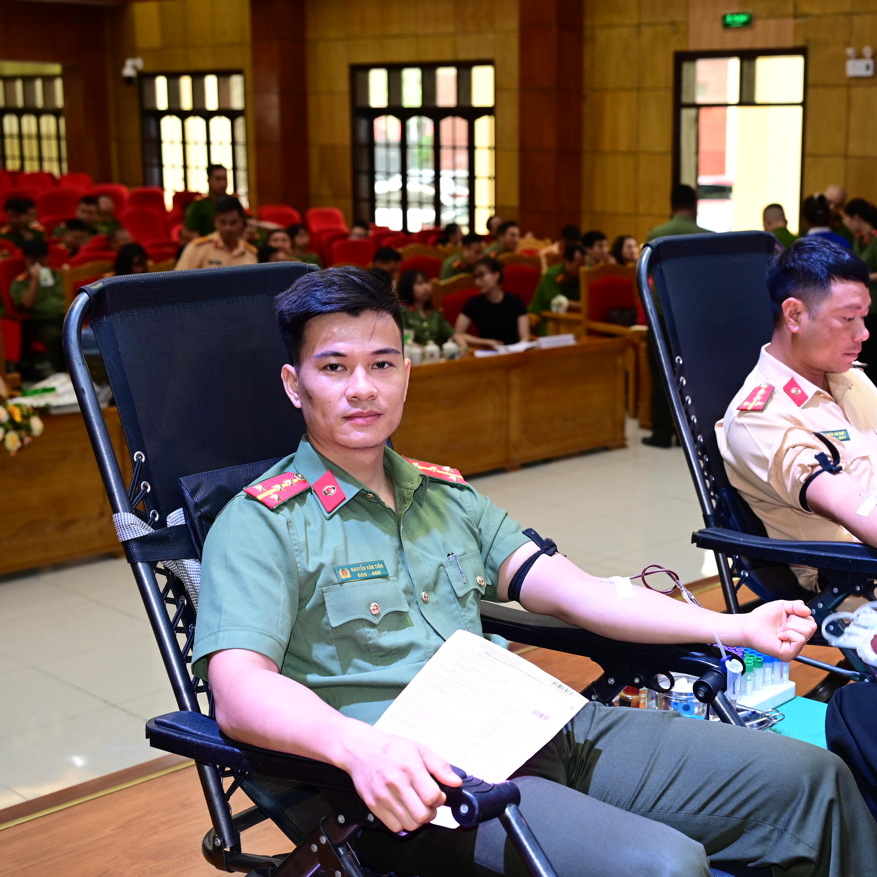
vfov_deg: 34.0
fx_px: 1433
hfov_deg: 33.5
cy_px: 437
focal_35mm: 50
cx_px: 627
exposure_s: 1/100
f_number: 4
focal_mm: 39
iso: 640
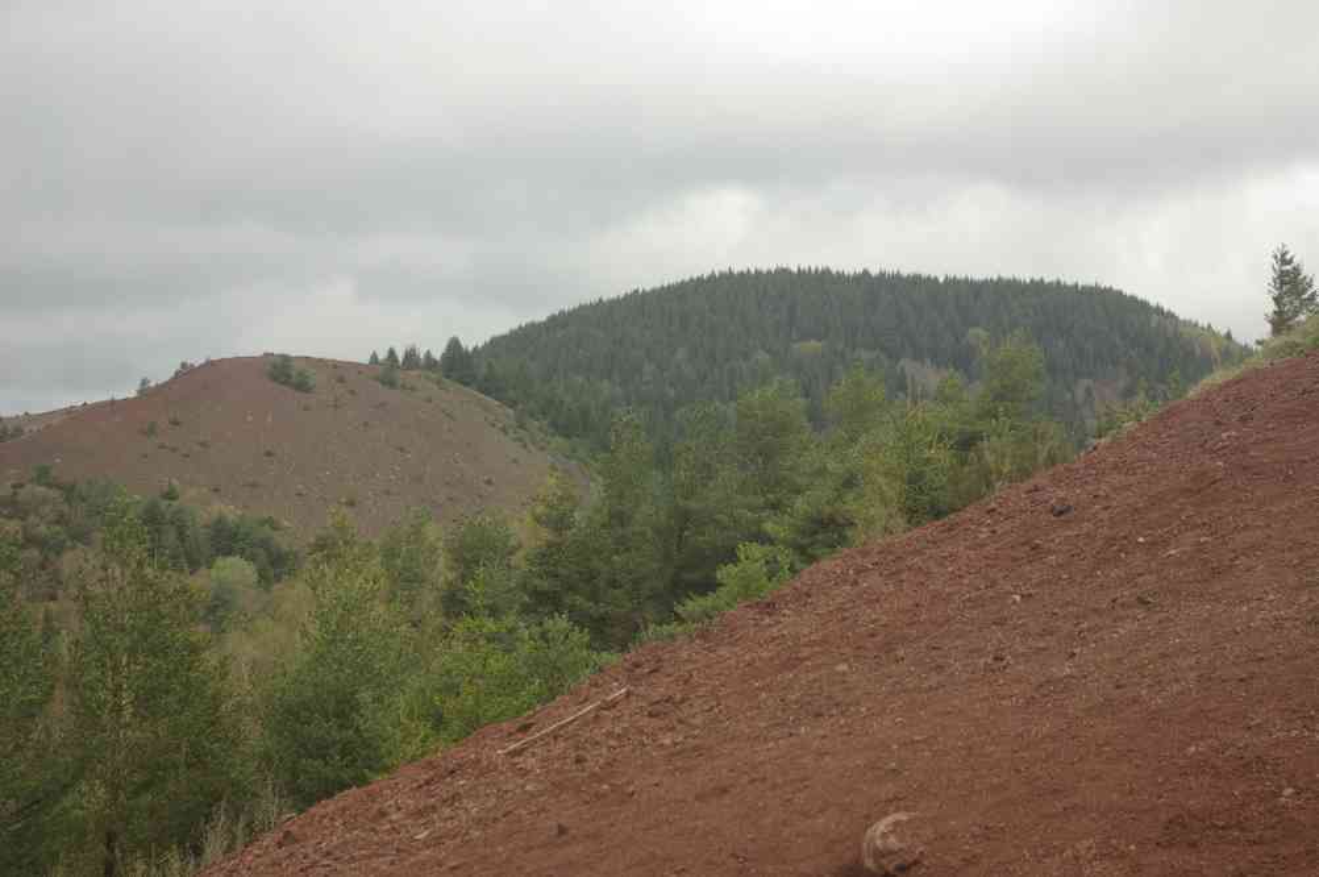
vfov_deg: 16.5
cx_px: 660
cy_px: 438
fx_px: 3020
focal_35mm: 82
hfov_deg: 24.6
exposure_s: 1/125
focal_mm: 55
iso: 100
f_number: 8
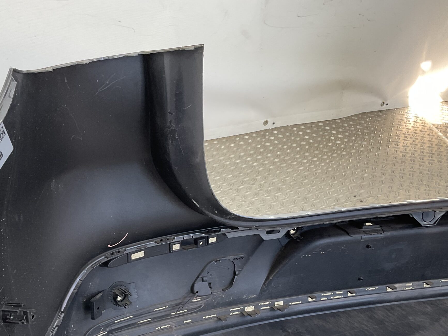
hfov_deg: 43.7
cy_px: 244
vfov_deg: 33.1
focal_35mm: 43
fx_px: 556
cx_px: 186
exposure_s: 1/120
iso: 32
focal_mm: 3
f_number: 1.8
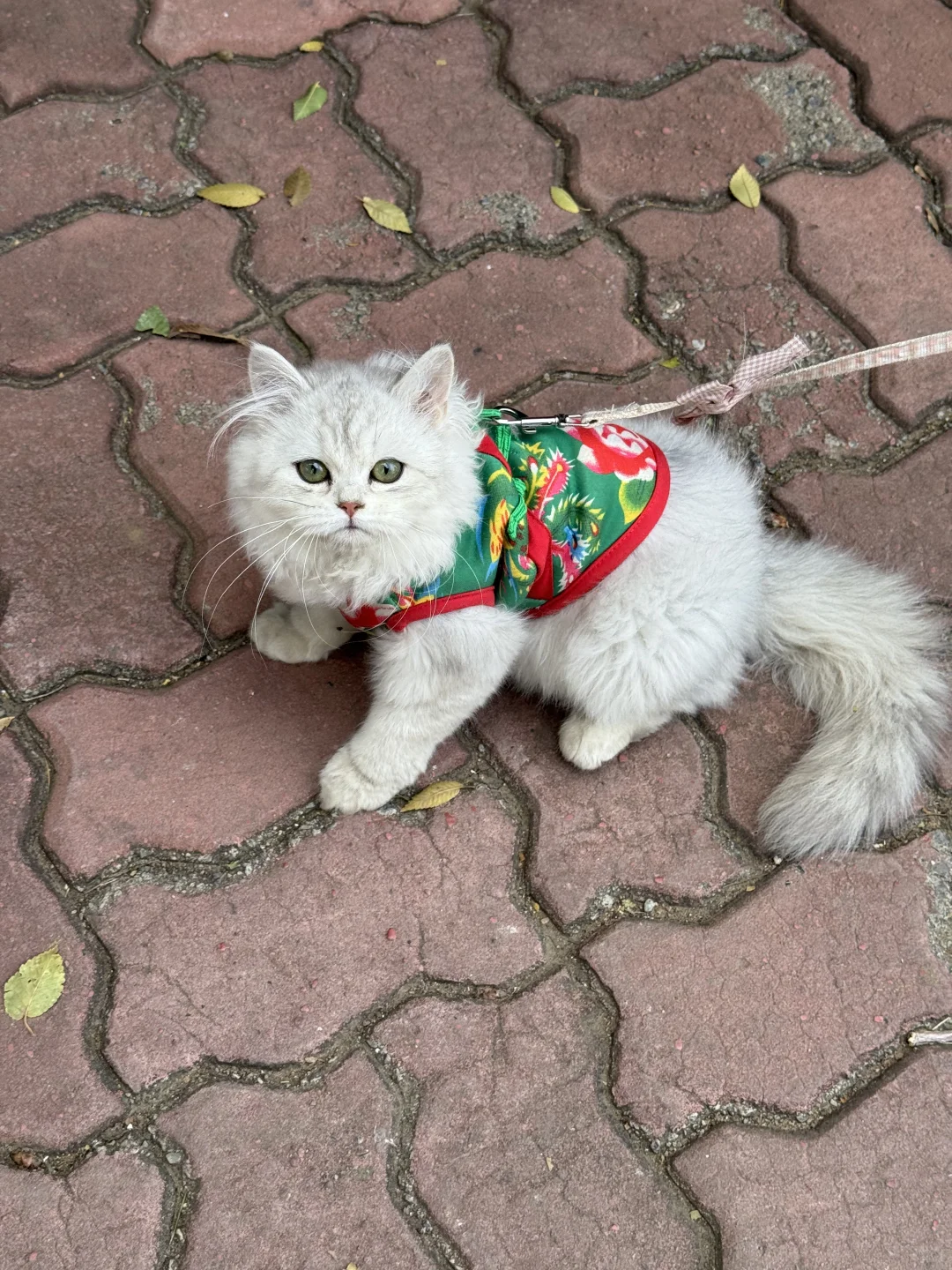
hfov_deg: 30.3
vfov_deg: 39.7
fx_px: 1760
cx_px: 476
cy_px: 635
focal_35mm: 48
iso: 64
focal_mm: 6.76
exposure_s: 1/495
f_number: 1.78
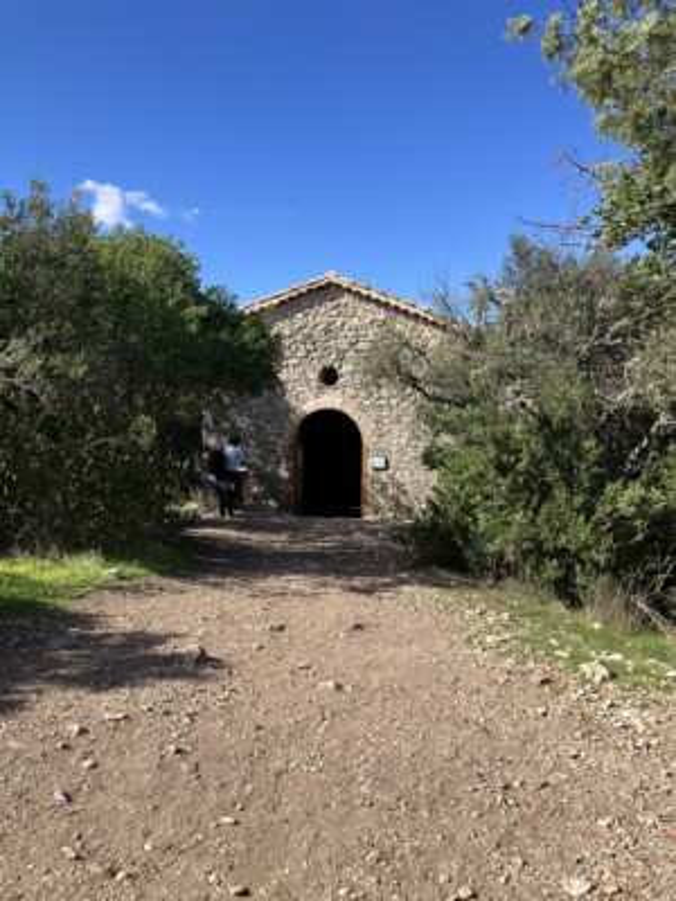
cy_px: 450
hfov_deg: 49.7
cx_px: 338
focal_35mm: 28
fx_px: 729
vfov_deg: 63.4
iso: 32
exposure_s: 1/1429
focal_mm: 3.99
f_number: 1.8
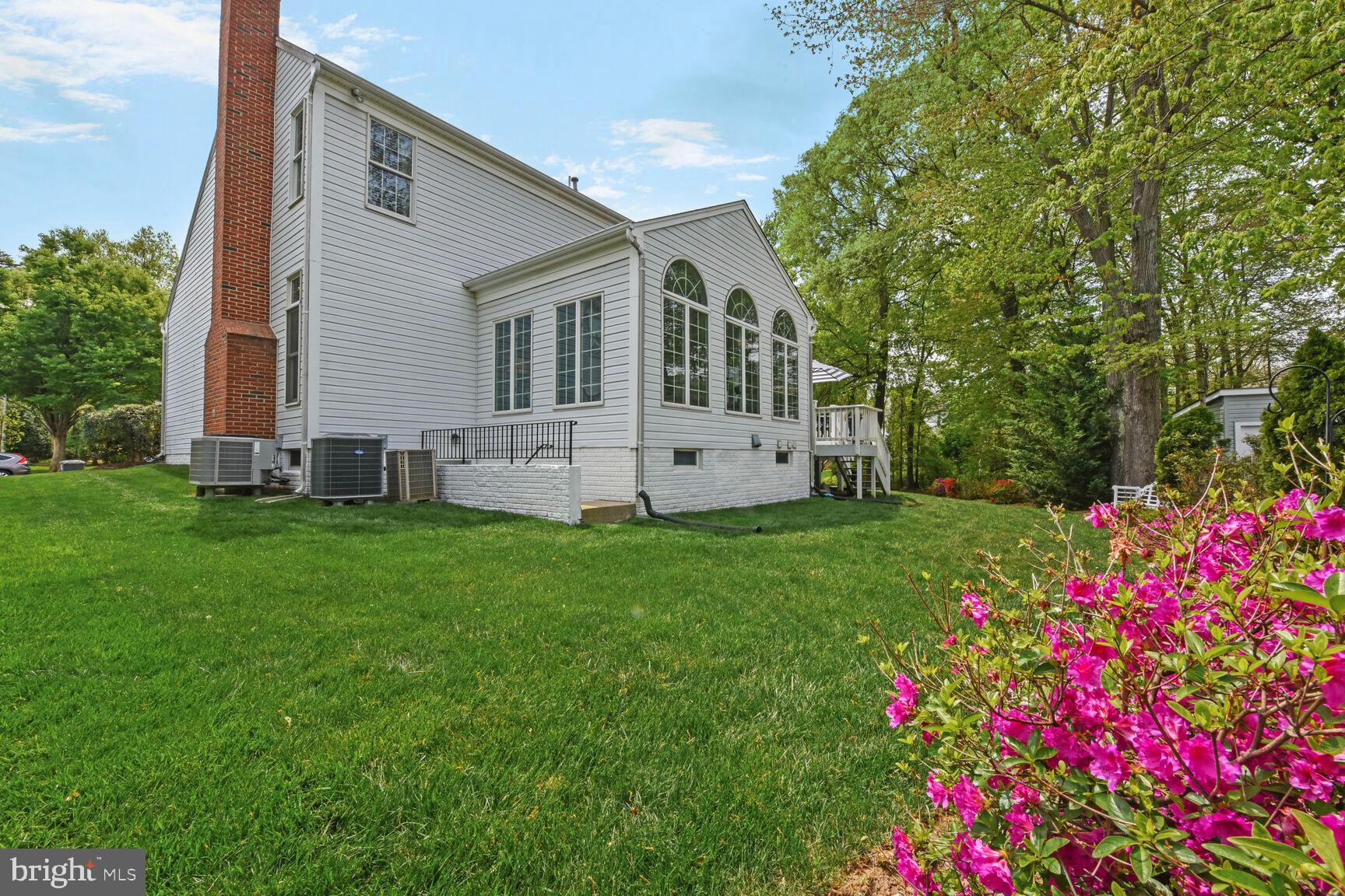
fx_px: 523
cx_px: 672
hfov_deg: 104.3
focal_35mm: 14
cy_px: 448
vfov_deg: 81.2
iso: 800
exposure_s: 1/200
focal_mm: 14
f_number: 22
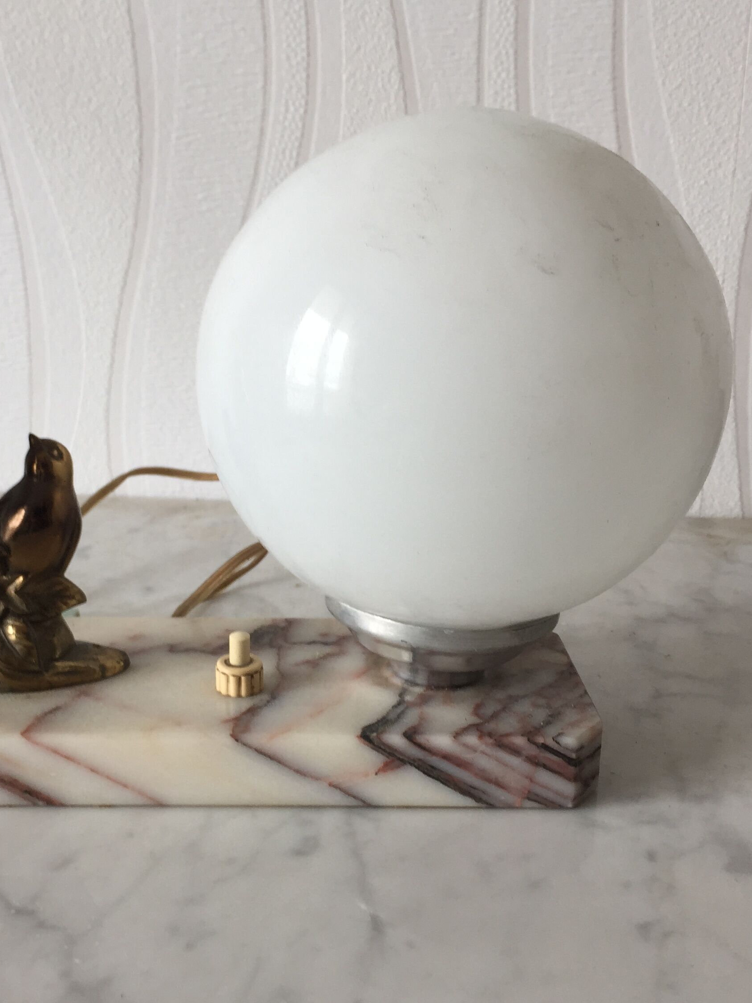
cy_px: 513
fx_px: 1217
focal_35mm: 42
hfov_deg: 34.1
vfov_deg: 44.8
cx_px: 275
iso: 32
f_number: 2.2
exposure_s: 1/50
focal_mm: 4.15
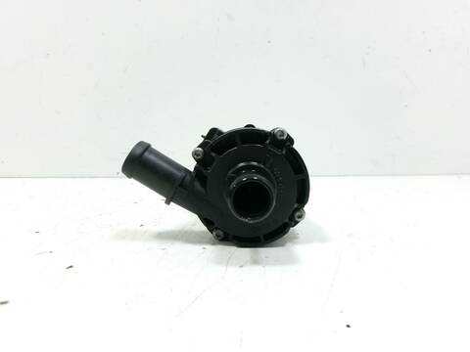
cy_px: 176
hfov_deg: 63.4
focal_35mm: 28
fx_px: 380
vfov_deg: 49.7
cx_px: 235
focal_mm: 5.1
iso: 264
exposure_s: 1/34
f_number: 3.9
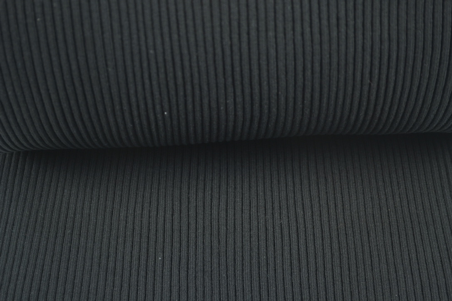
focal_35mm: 72
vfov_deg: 18.9
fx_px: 904
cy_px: 150
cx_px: 226
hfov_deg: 28.1
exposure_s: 1/8
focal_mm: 48
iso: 100
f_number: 5.6
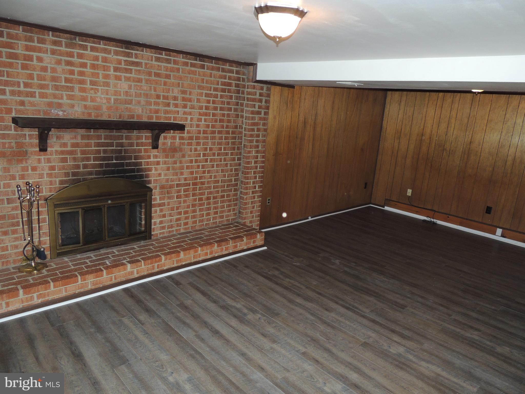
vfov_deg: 56.8
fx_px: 364
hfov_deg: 71.6
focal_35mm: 24
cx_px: 262
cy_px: 197
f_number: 3
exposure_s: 1/30
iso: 200
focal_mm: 4.3
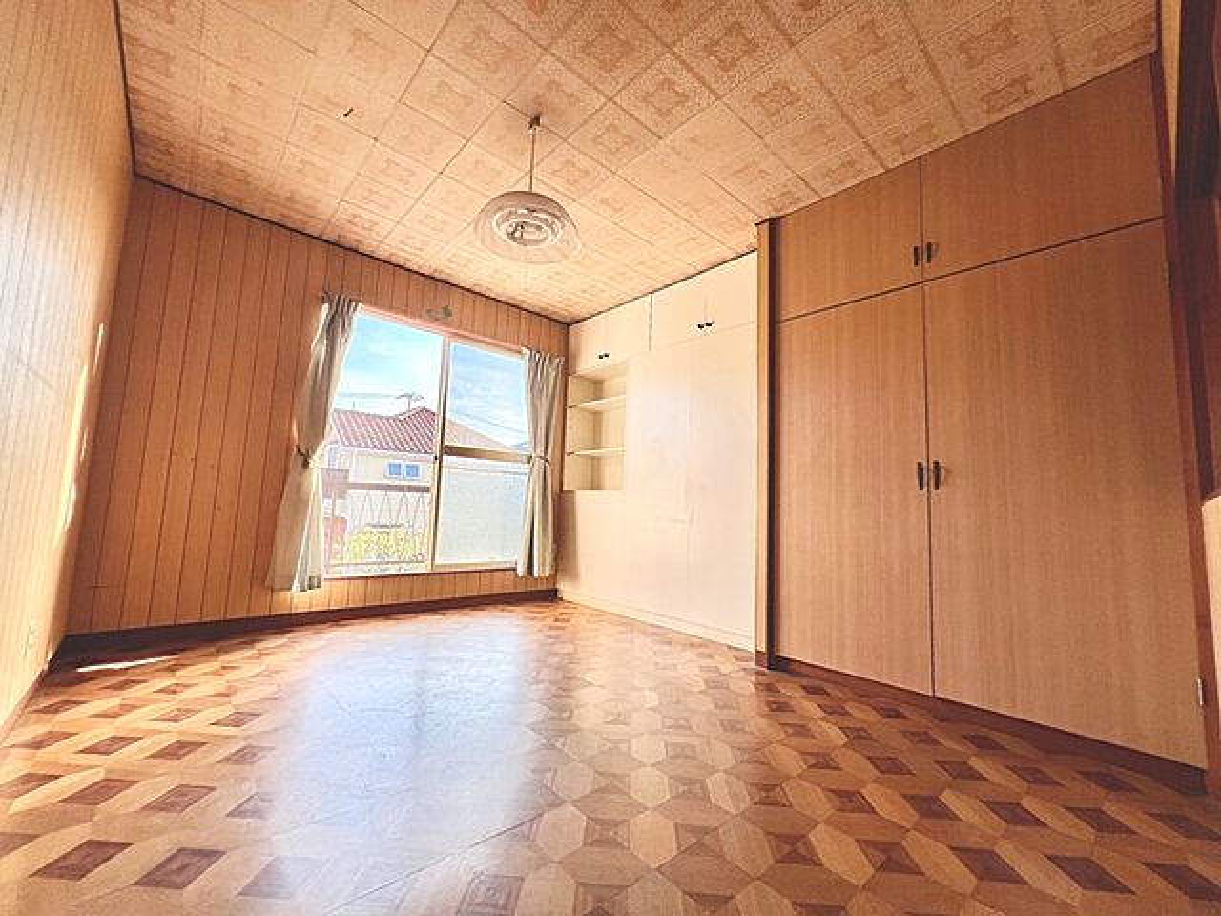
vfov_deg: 89.9
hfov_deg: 106.2
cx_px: 610
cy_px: 458
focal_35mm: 13
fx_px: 459
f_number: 1.8
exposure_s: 1/144
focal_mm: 1.57
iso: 32
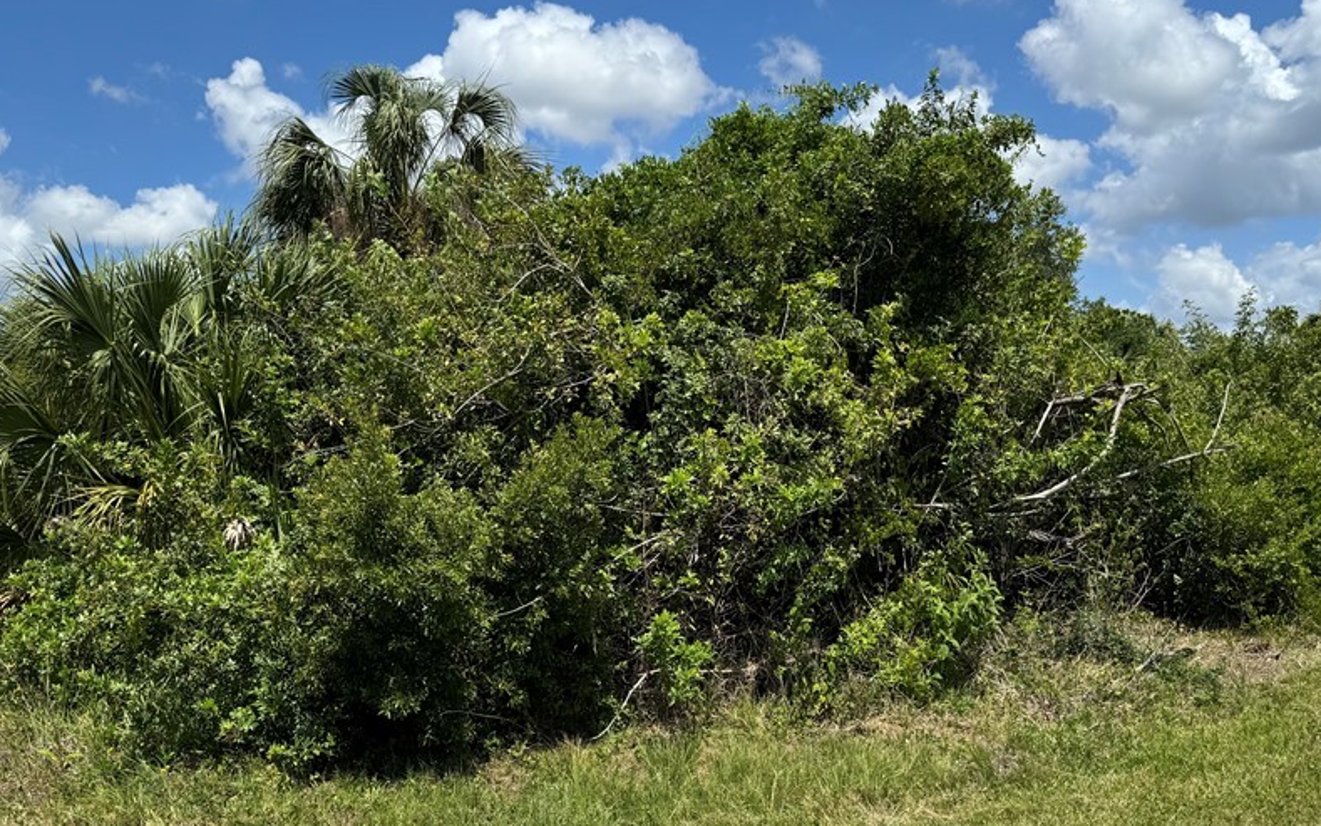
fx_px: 1188
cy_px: 474
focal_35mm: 33
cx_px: 606
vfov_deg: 38.2
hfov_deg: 58.1
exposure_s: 1/4310
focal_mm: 6.76
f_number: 1.78
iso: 80
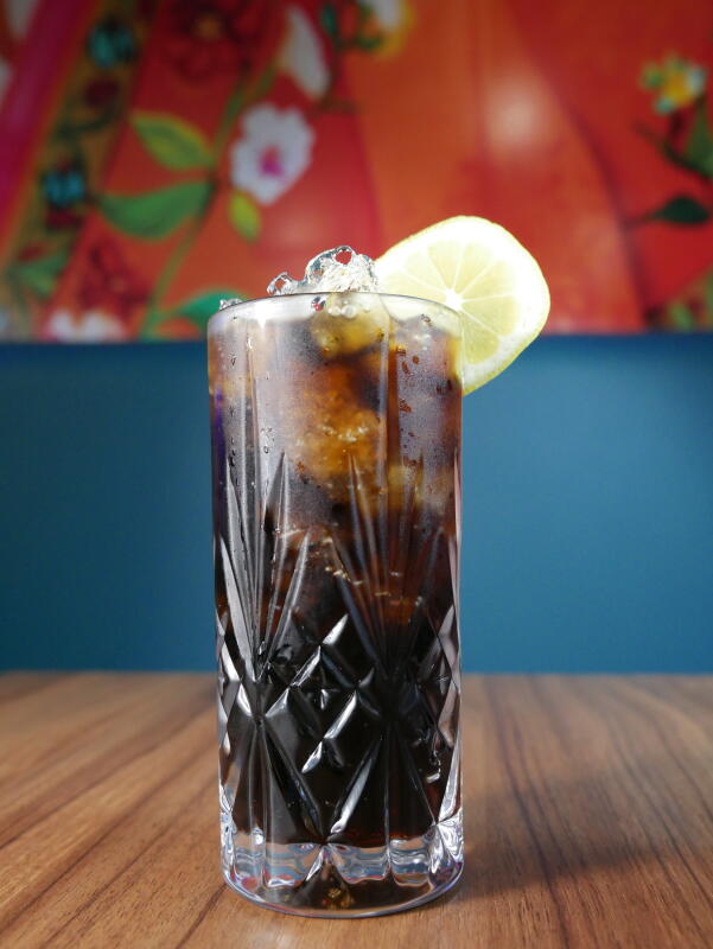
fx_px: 933
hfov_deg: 41.8
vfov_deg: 53.9
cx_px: 356
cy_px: 474
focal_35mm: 34
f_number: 3.5
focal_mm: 17
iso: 2000
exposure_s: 1/320
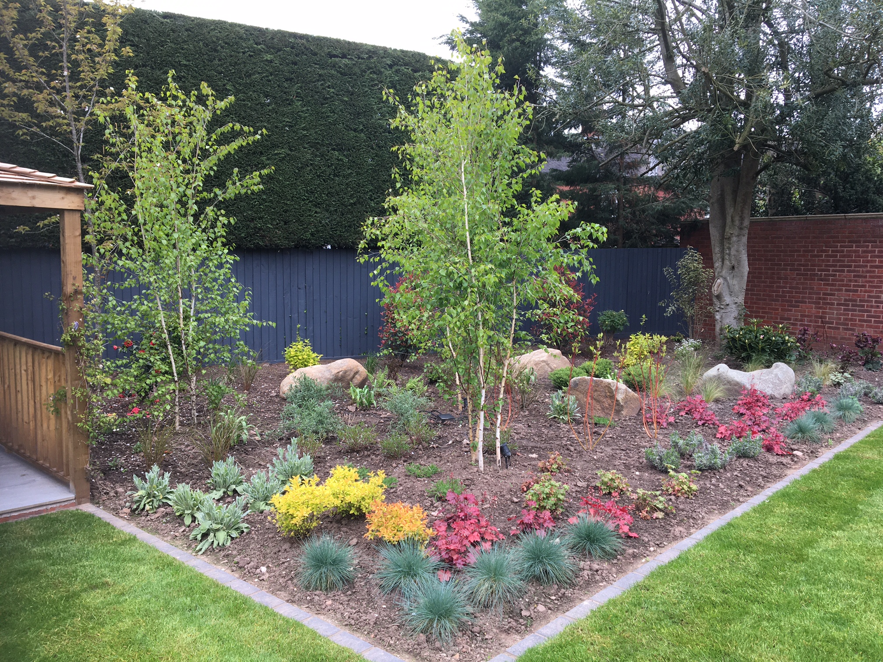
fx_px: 740
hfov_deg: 61.7
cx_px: 442
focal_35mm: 29
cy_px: 331
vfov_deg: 48.2
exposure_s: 1/100
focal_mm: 4.15
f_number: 2.2
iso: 25
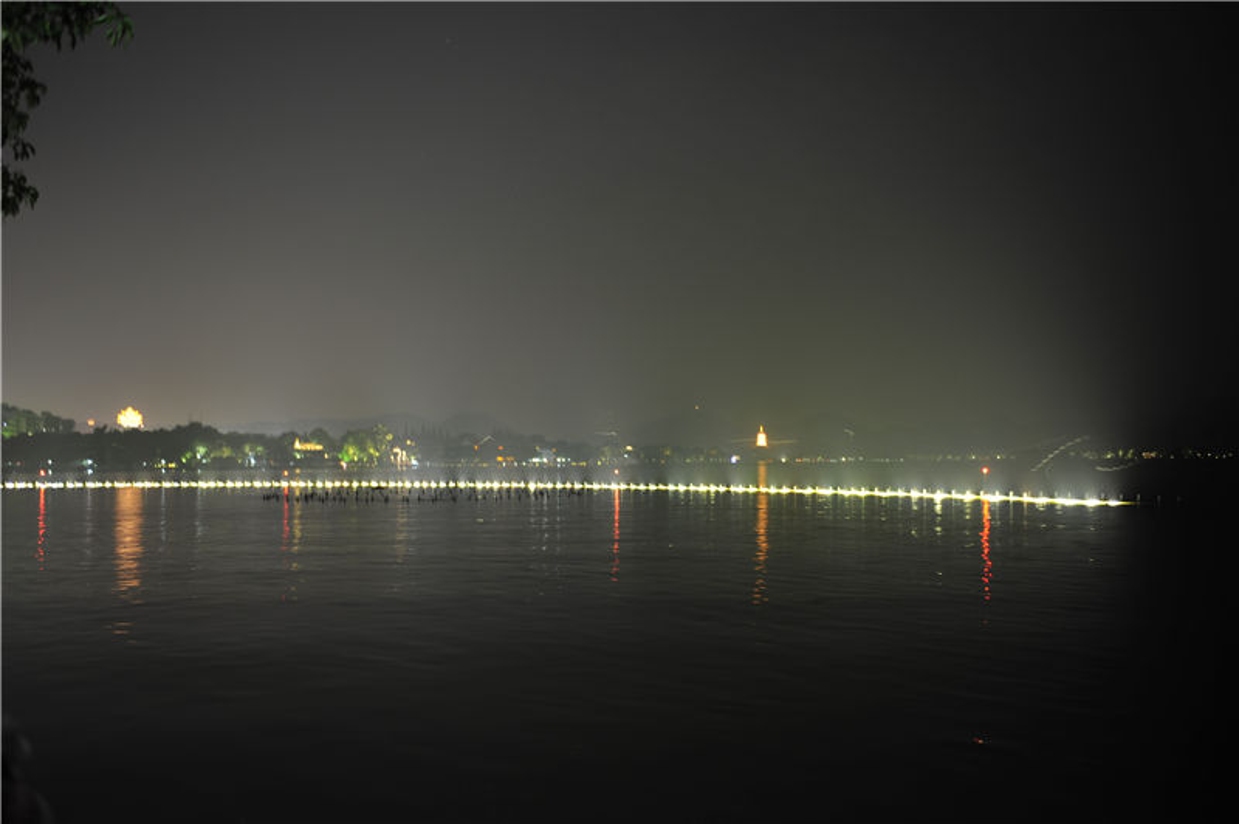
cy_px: 412
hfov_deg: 60.3
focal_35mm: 31
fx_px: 1066
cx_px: 620
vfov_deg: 42.3
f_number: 2.8
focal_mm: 31
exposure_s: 1/1.3
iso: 400
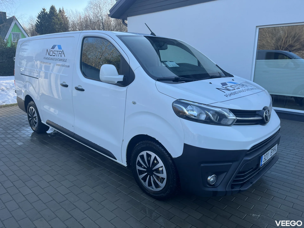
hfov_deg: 67.3
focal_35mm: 26
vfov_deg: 53.1
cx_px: 152
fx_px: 228
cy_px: 114
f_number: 1.6
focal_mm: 5.1
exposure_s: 1/499
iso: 50
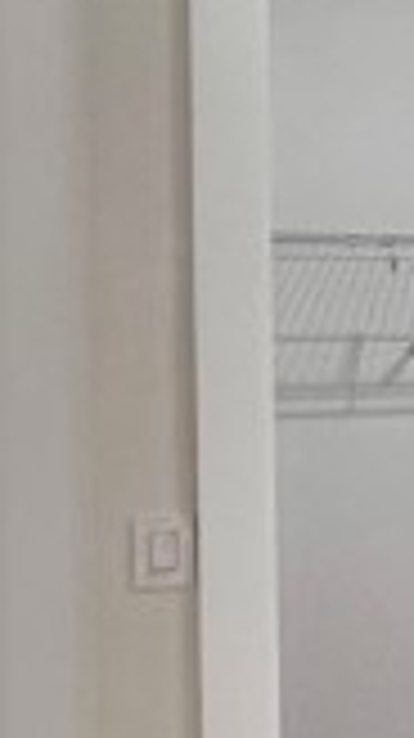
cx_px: 1796
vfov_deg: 22.5
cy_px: 328
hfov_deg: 7.4
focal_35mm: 95
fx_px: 1858
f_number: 2.2
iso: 160
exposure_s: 1/120
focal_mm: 2.22
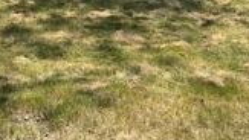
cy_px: -135
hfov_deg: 26.5
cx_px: 101
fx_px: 529
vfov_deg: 13.2
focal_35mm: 80
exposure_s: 1/3279
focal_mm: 6.76
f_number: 1.78
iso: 100
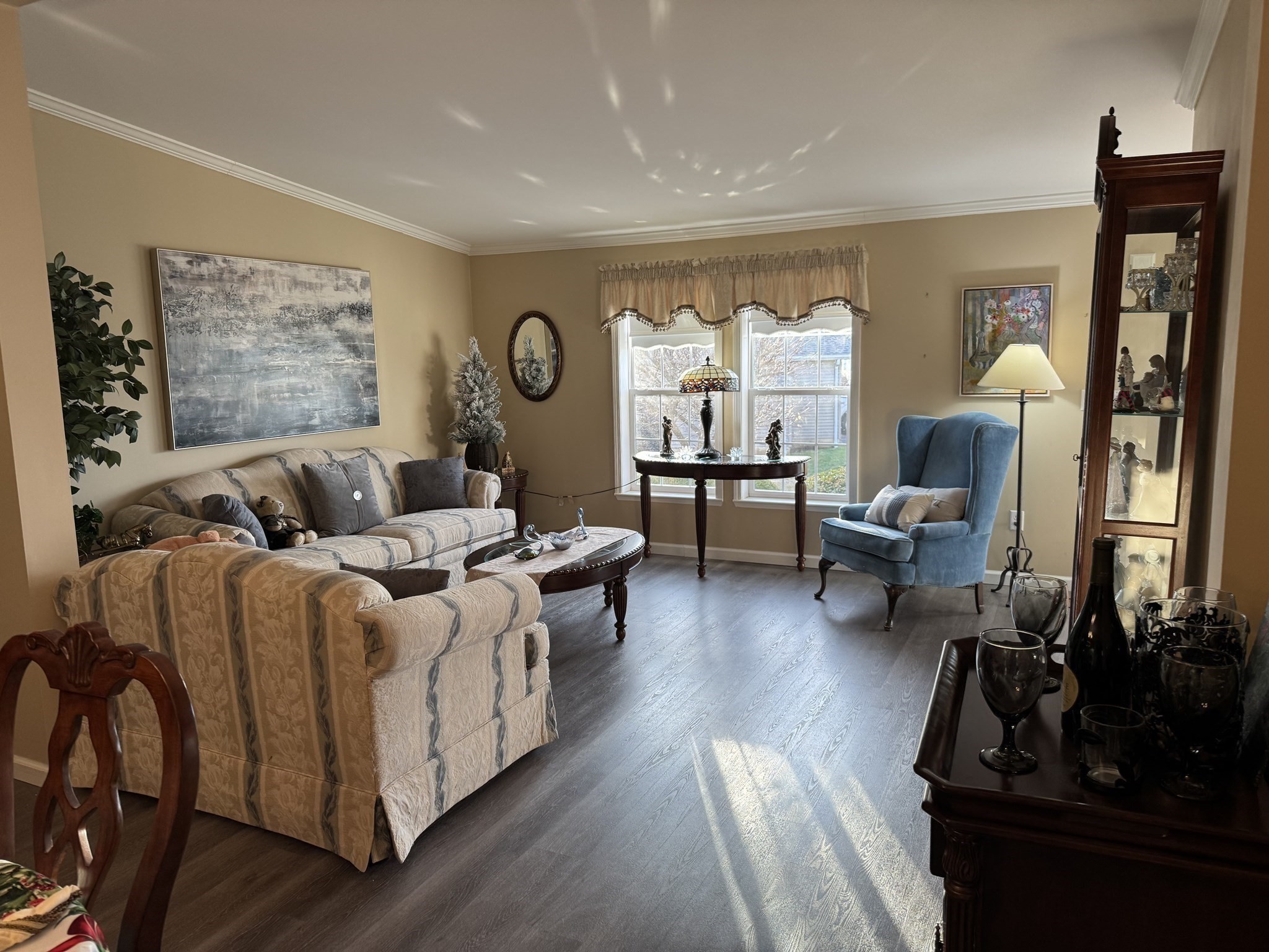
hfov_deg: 71.6
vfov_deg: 56.8
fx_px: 880
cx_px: 634
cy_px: 476
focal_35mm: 24
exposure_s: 1/120
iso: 160
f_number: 1.78
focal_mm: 6.76
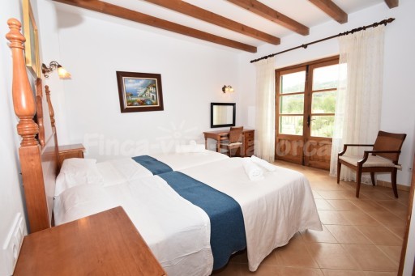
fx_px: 173
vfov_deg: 77.3
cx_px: 208
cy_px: 138
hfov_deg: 100.4
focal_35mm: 15
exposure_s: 1/125
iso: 320
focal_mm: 10
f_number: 5.6
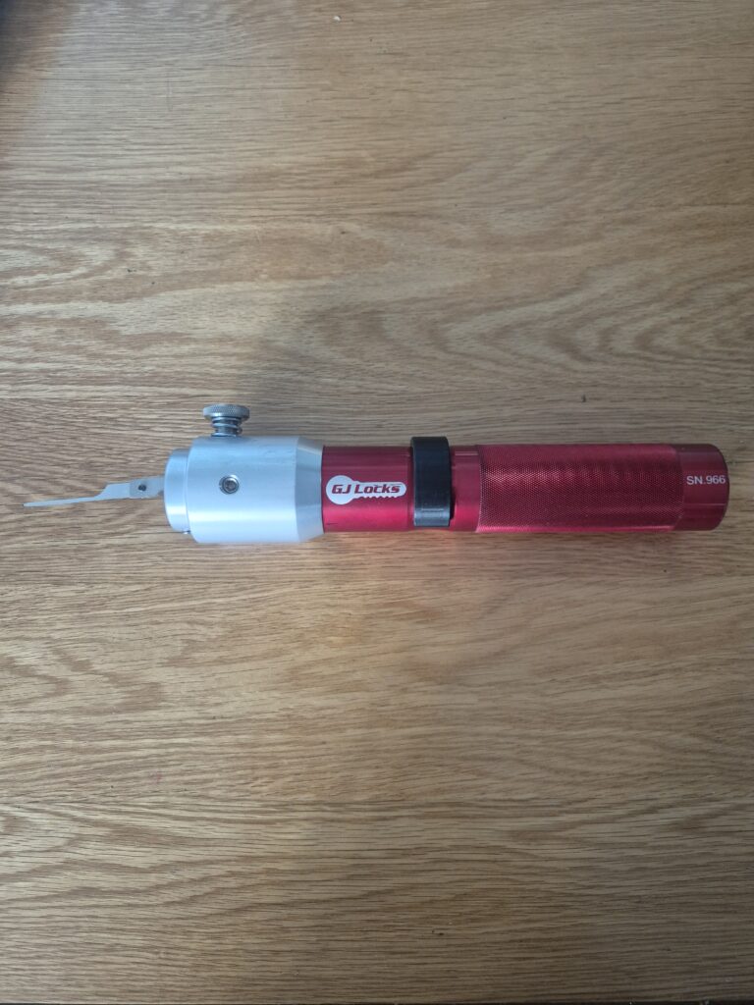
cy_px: 502
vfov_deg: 73.9
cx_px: 377
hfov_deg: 58.9
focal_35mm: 23
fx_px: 668
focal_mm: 5.4
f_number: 1.8
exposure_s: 1/100
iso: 500
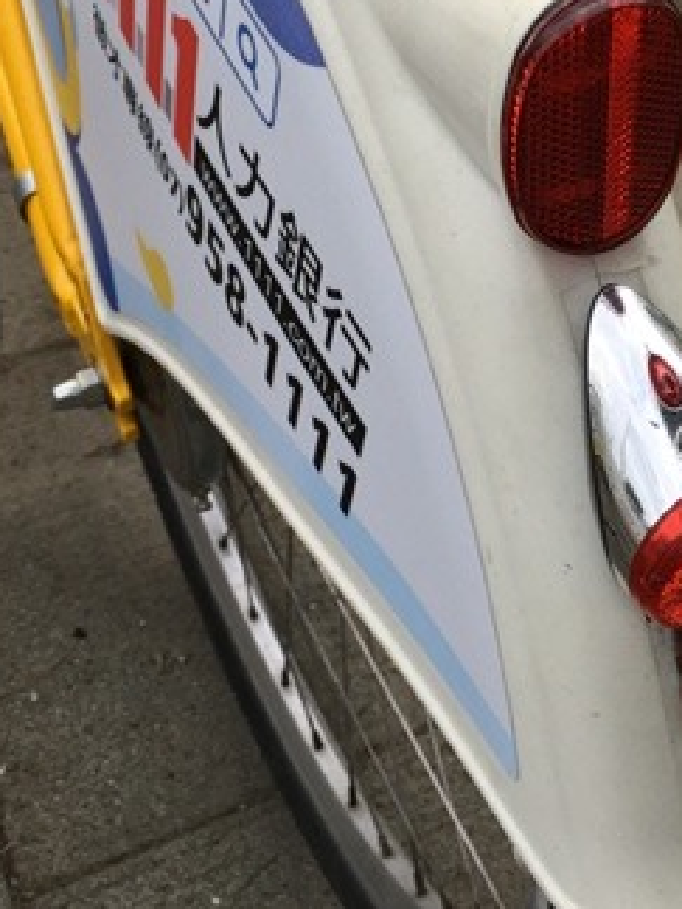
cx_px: 539
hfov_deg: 23.3
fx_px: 1629
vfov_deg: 31.0
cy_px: 324
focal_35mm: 62
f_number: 2.2
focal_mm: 4.15
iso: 25
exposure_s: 1/574
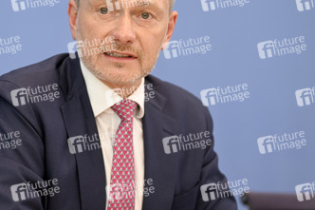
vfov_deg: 10.9
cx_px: 105
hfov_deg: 16.4
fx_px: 1093
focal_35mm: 125
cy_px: 71
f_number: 2.8
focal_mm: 92
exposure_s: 1/640
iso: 1000
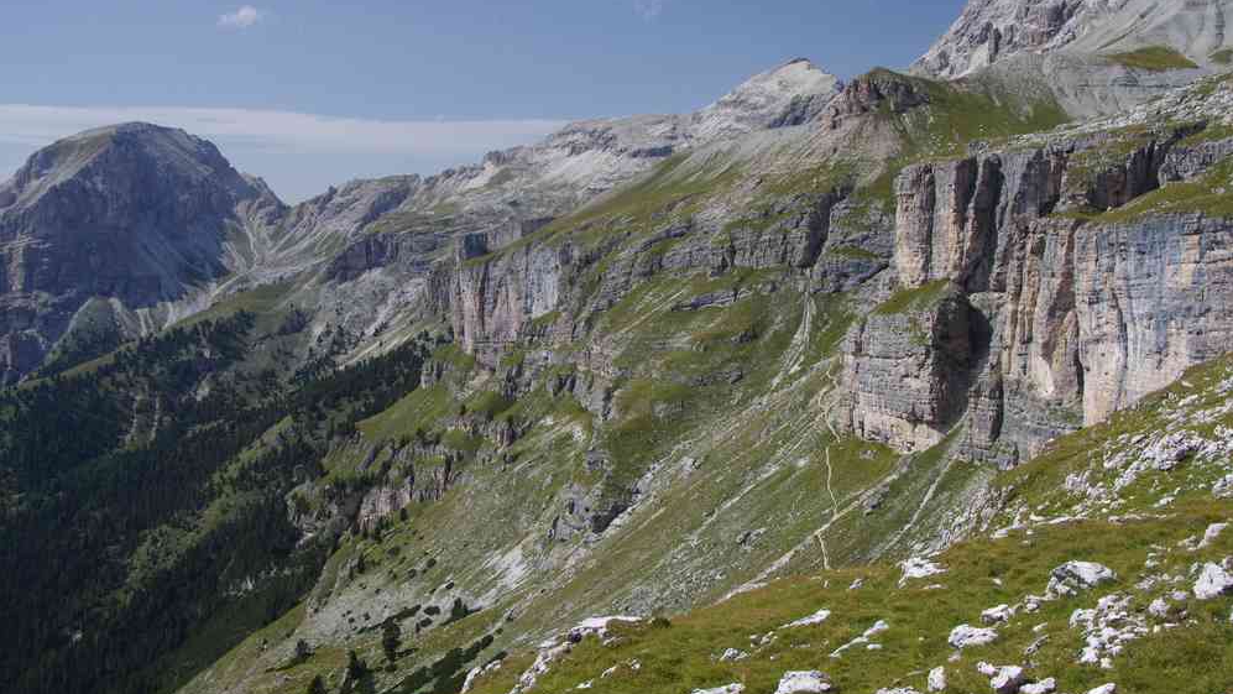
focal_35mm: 42
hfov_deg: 48.0
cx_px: 616
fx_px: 1385
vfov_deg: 28.1
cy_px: 308
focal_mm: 26.9
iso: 200
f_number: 11
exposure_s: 1/100
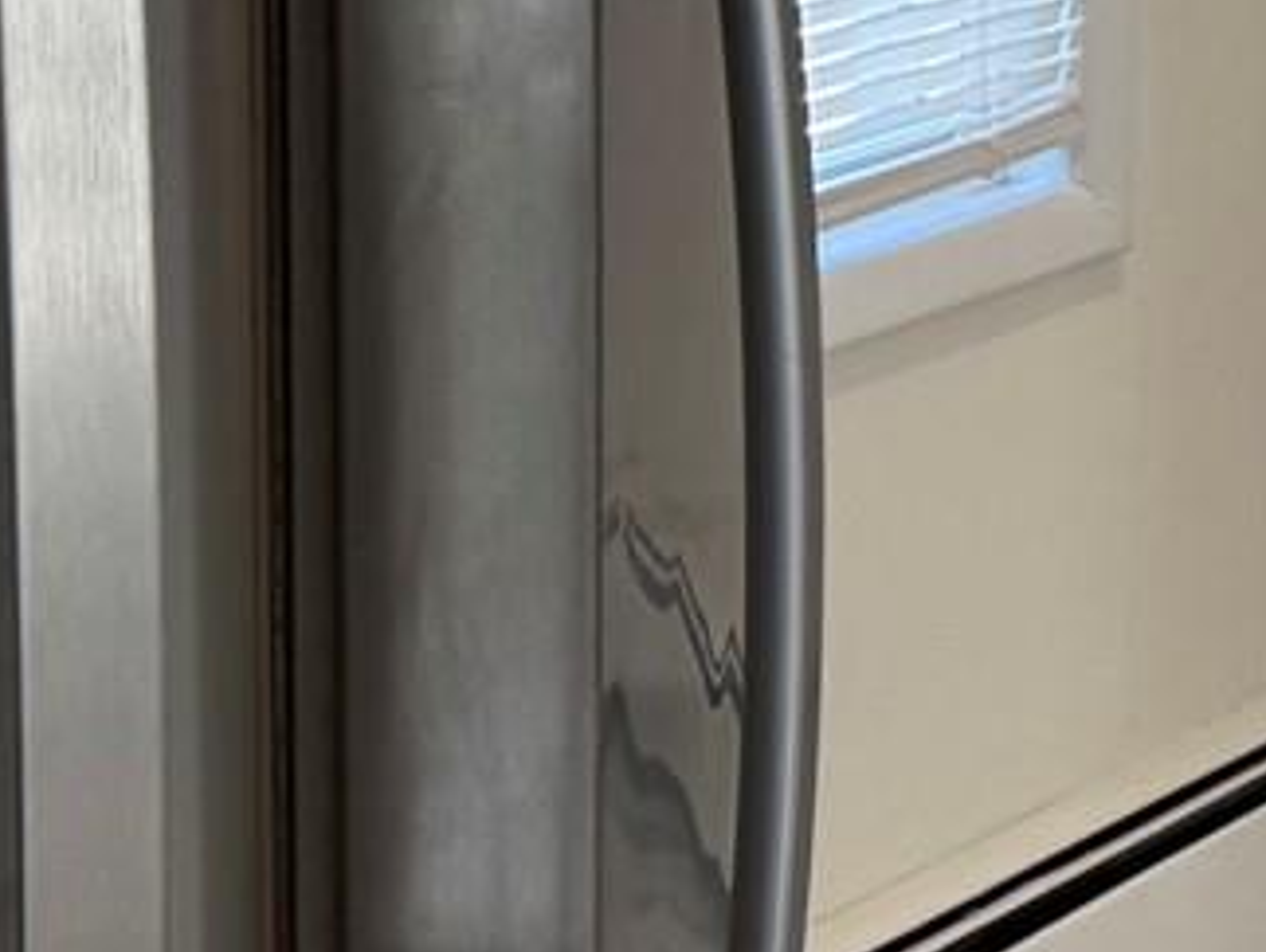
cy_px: -102
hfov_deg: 11.7
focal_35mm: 152
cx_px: 2528
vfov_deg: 9.7
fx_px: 5565
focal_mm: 6.76
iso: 80
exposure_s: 1/120
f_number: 1.78
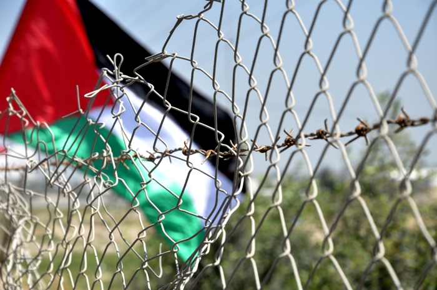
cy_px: 145
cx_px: 218
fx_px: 1910
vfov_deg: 8.7
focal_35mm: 158
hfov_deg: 13.1
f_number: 10
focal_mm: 105
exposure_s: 1/1600
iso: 1250
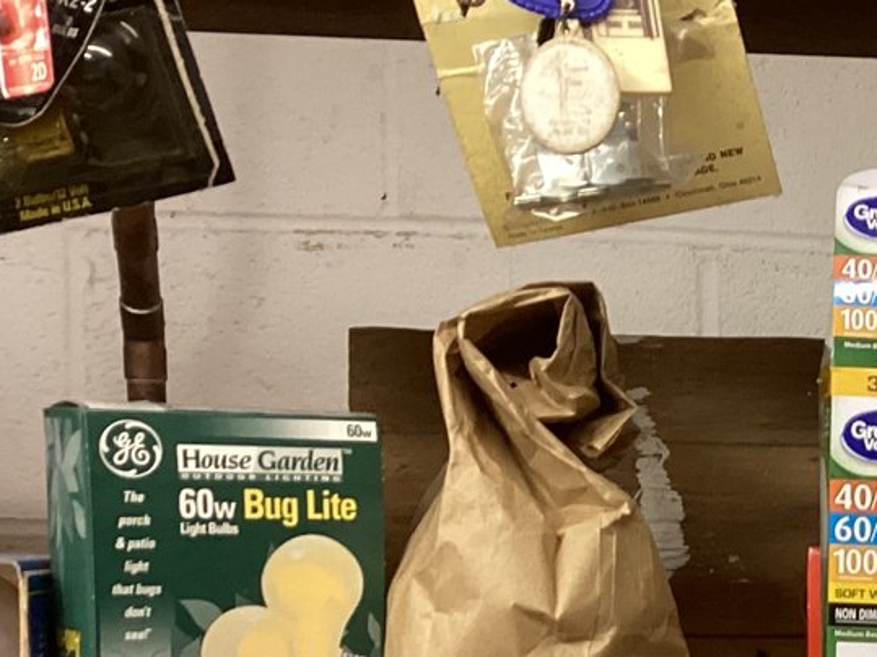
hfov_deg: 20.2
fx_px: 2204
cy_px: 764
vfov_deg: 16.4
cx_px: 1203
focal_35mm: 87
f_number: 2.4
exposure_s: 1/50
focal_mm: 3.3
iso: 160
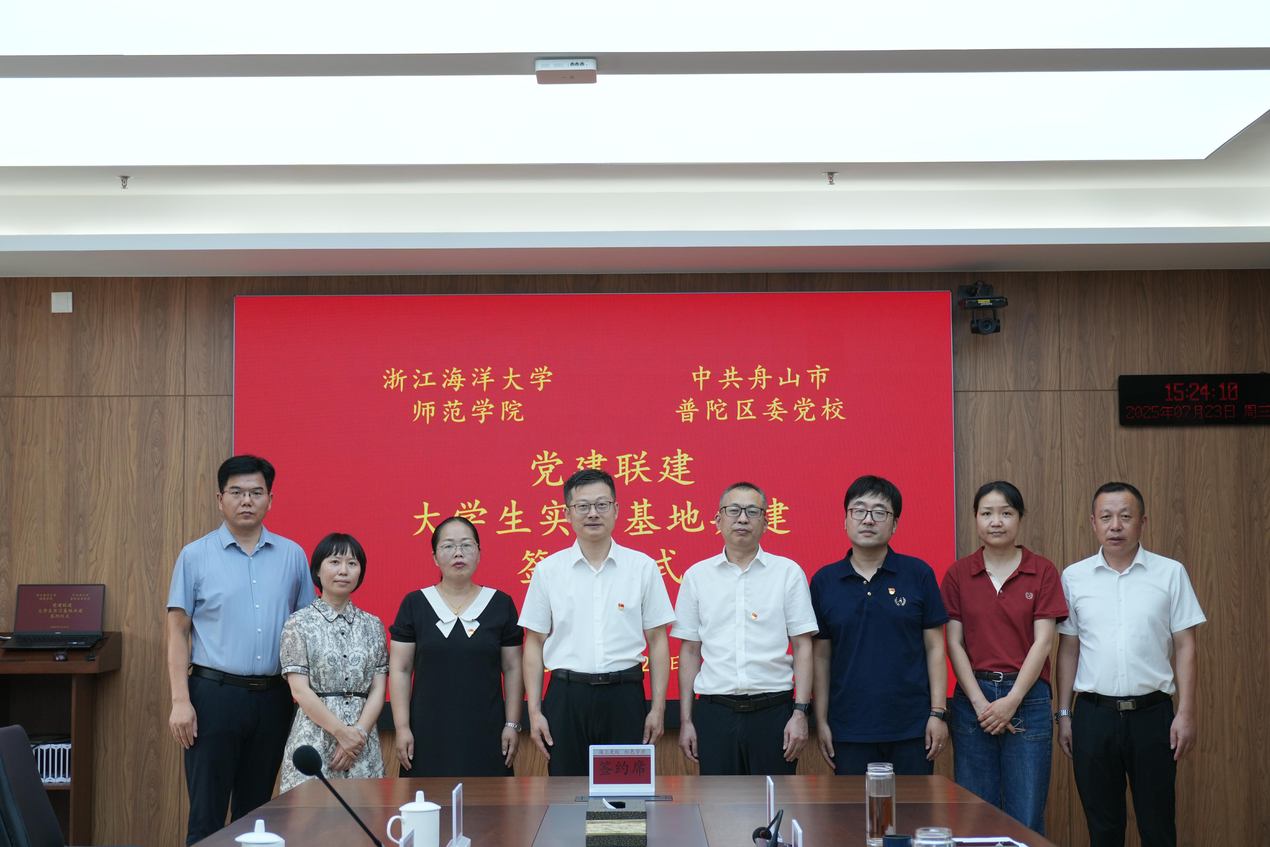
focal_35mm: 57
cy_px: 424
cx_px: 635
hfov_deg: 35.1
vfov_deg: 23.8
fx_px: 2011
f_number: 6.3
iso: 320
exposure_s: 1/60
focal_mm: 38
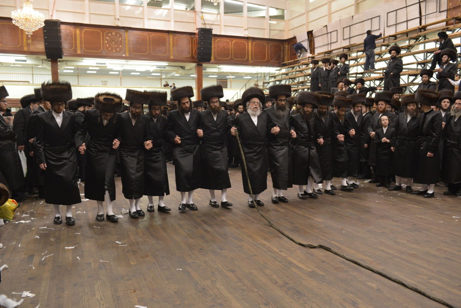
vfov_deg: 41.1
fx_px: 410
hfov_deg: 58.7
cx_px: 230
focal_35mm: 32
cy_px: 154
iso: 1600
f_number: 3.5
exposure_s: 1/160
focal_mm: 32
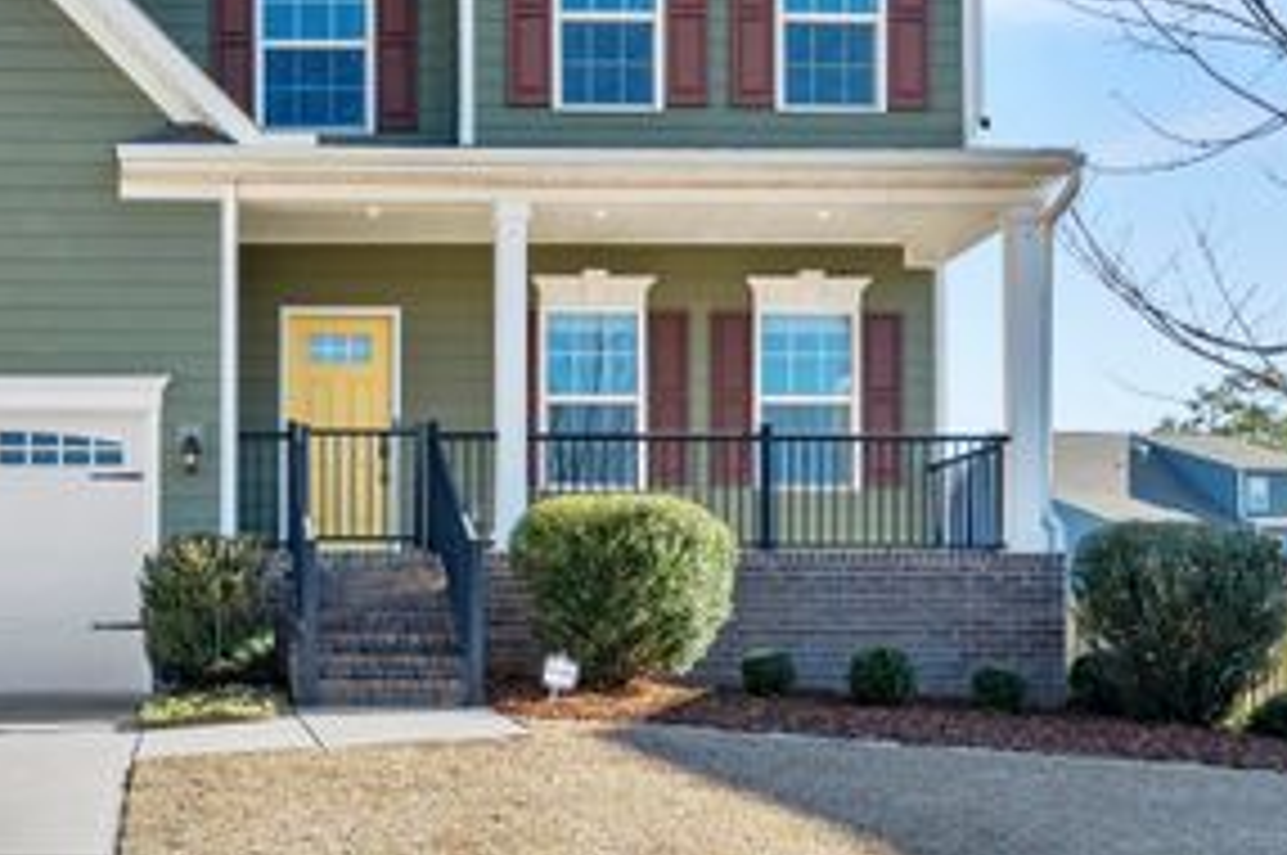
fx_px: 1031
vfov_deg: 42.9
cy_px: 169
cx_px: 248
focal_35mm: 29
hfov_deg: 58.7
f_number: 6.3
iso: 200
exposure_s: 1/250
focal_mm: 11
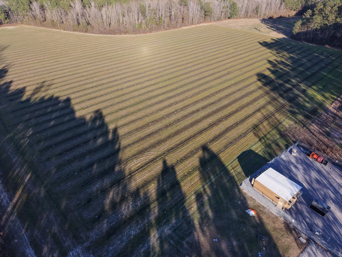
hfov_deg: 71.6
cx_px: 171
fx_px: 237
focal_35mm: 24
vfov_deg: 56.8
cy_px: 128
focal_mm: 8.67
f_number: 1.8
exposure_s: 1/4000
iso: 310
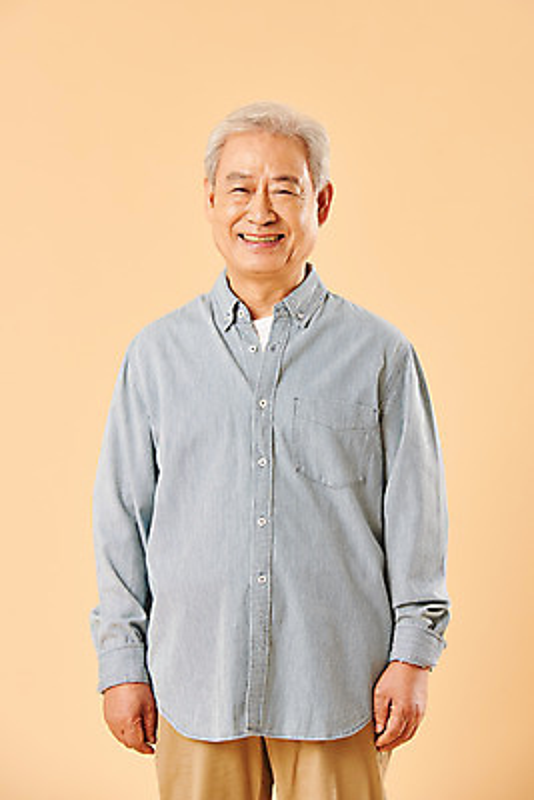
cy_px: 400
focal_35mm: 170
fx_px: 3779
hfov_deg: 8.1
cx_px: 267
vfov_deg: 12.1
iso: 100
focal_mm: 170
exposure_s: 1/125
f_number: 8
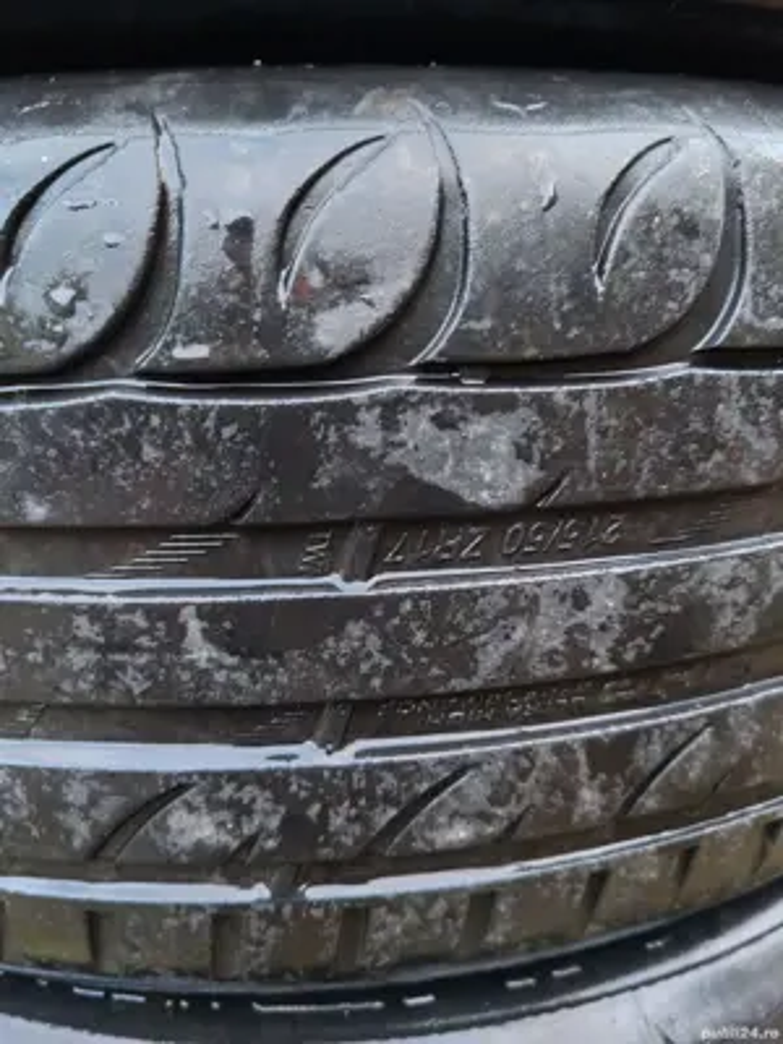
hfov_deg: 51.4
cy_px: 522
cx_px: 392
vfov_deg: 65.3
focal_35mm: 27
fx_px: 814
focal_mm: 6.12
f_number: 1.9
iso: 5000
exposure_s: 1/33
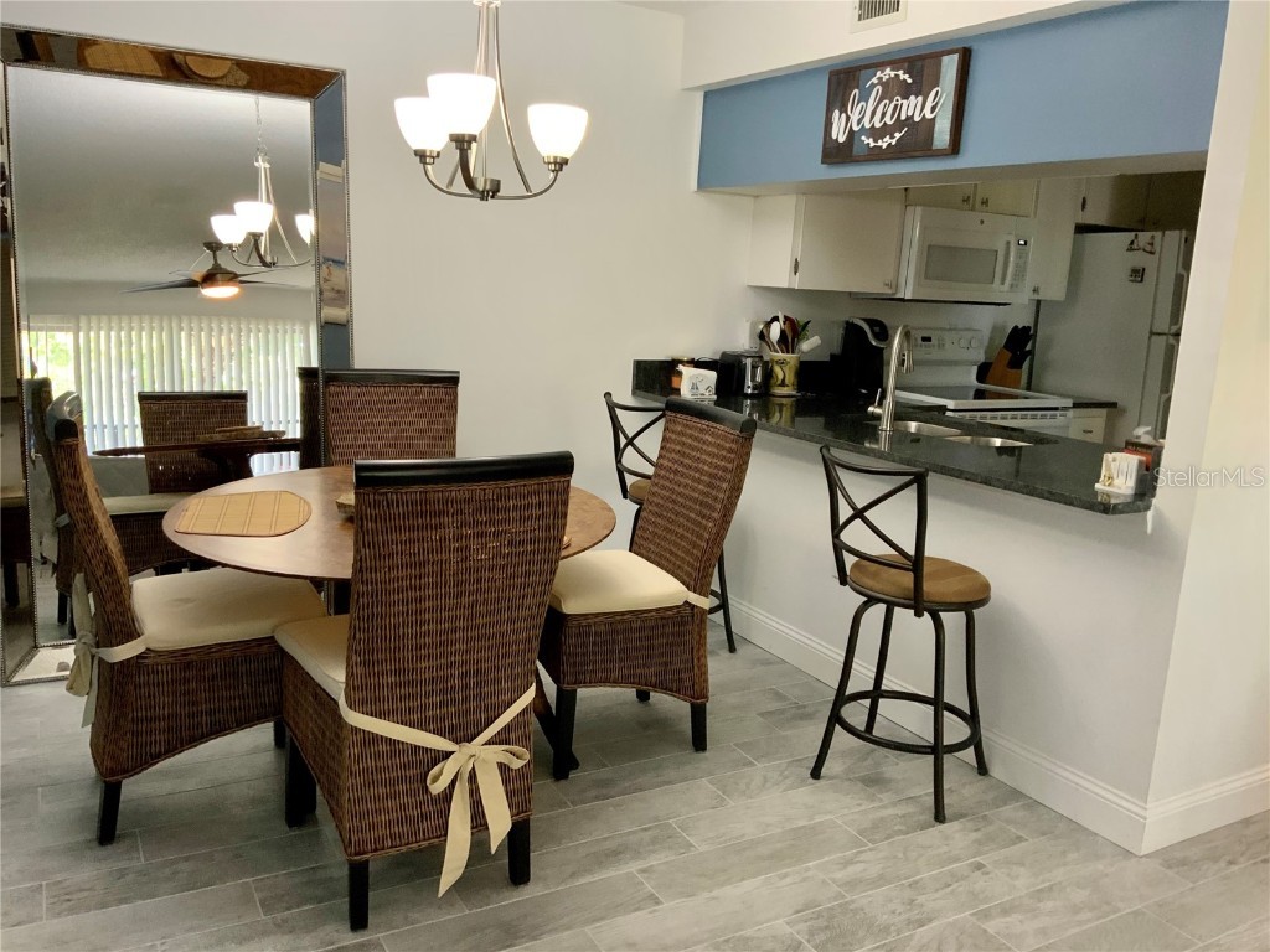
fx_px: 1064
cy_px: 476
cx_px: 635
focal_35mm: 29
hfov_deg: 61.7
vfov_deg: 48.2
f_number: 1.8
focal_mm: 3
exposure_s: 1/60
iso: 200
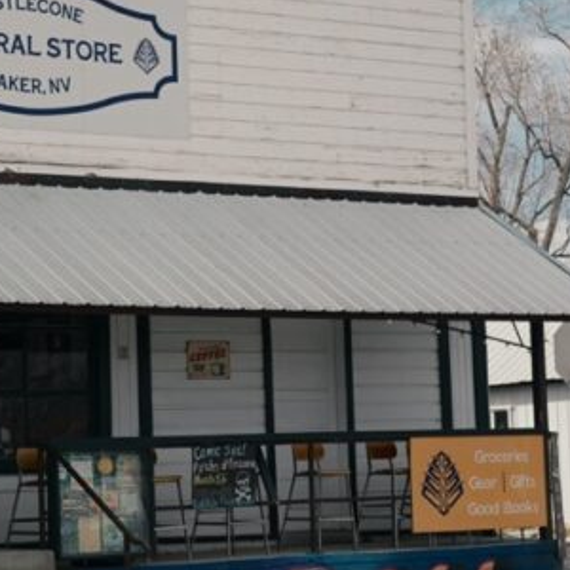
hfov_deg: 14.7
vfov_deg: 15.0
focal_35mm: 116
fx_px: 2161
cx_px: -59
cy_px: 306
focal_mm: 40
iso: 100
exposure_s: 1/400
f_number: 8
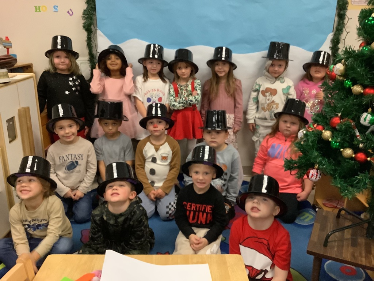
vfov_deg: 45.4
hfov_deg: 58.4
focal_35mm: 31
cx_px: 187
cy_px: 140
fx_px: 335
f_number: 2.4
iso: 500
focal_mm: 3.3
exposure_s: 1/25
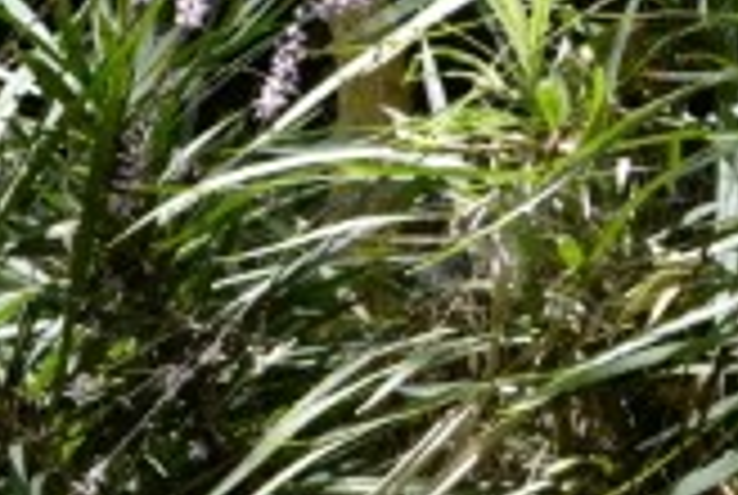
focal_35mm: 320
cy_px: 356
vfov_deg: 4.3
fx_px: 6572
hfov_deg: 6.4
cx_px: 441
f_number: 5.6
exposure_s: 1/200
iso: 800
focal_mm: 49
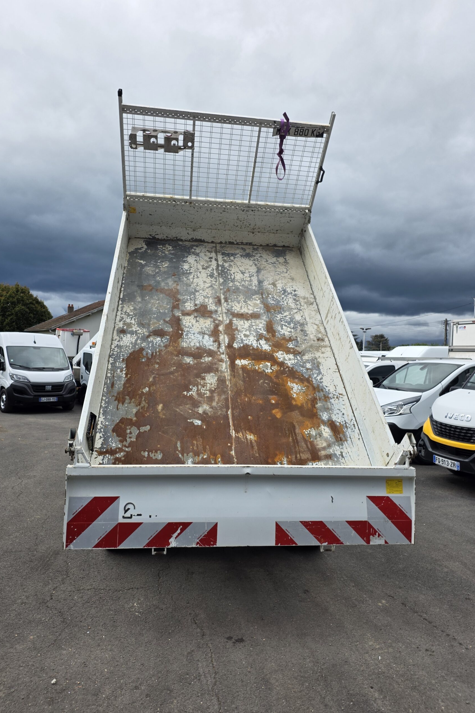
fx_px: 475
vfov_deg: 73.7
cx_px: 225
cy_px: 357
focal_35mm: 24
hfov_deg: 53.1
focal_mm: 6.25
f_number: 1.7
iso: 80
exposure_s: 1/2929
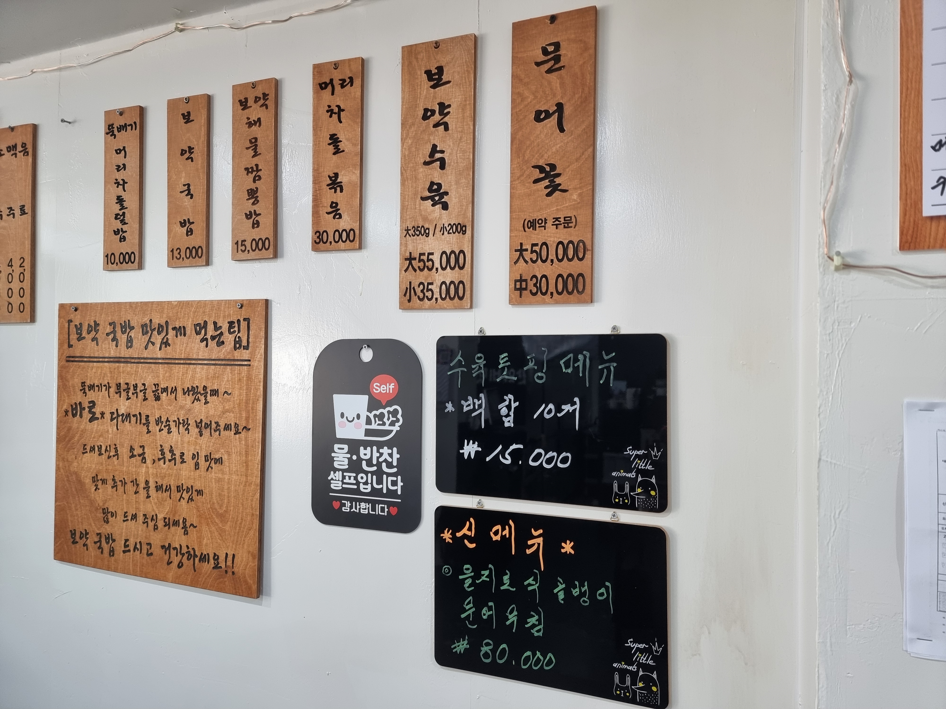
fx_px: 656
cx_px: 473
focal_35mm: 24
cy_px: 354
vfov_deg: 56.8
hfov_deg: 71.6
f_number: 1.8
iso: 100
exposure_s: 1/120
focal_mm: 6.7
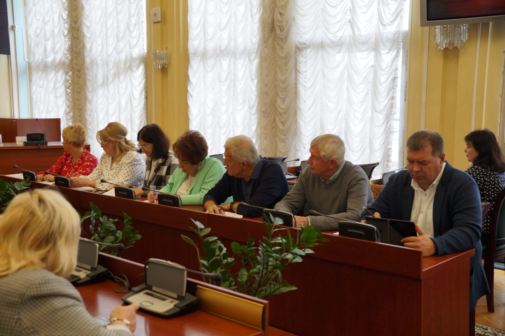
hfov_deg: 46.4
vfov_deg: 31.8
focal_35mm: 42
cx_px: 252
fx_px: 589
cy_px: 168
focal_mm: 28
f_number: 4
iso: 200
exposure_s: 1/60
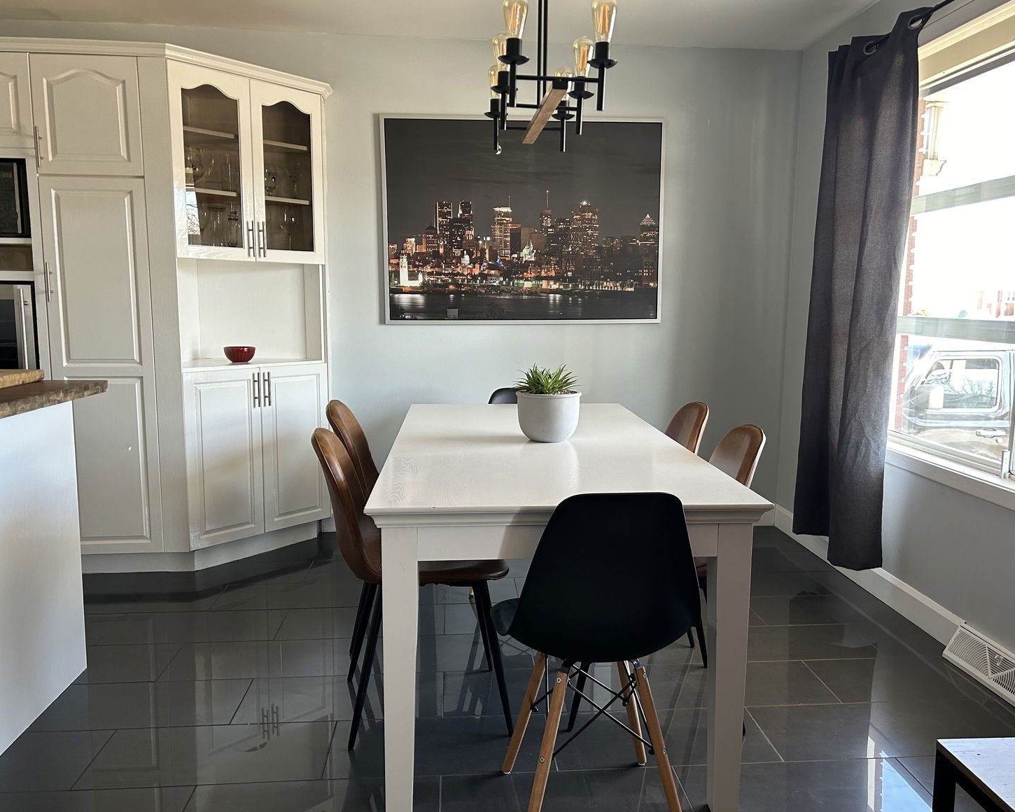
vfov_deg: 51.5
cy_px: 408
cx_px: 534
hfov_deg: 62.2
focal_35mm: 28
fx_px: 841
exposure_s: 1/94
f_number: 1.5
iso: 125
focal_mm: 5.7
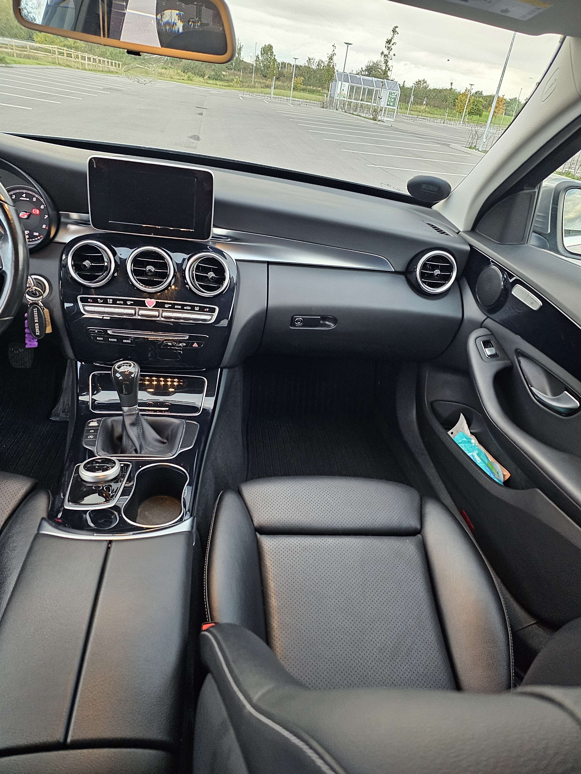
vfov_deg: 73.9
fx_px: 515
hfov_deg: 58.9
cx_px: 290
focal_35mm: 23
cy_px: 387
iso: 640
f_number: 1.7
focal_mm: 6.3
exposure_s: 1/142
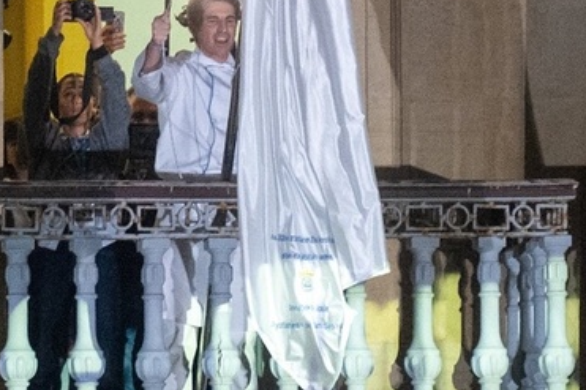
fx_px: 9241
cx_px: 202
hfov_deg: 3.6
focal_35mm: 568
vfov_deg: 2.4
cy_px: 74
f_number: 4.5
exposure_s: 1/160
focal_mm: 150
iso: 5000
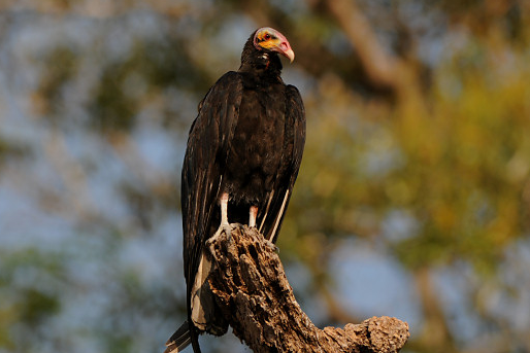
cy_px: 191
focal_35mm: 455
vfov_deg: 3.0
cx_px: 261
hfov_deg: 4.5
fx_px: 6700
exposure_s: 1/1000
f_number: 4.5
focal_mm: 260
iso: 200
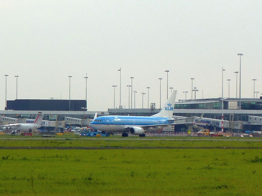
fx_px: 4714
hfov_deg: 3.2
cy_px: 98
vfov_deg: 2.4
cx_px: 131
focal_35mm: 624
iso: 80
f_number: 4.9
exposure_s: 1/125
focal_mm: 49.2
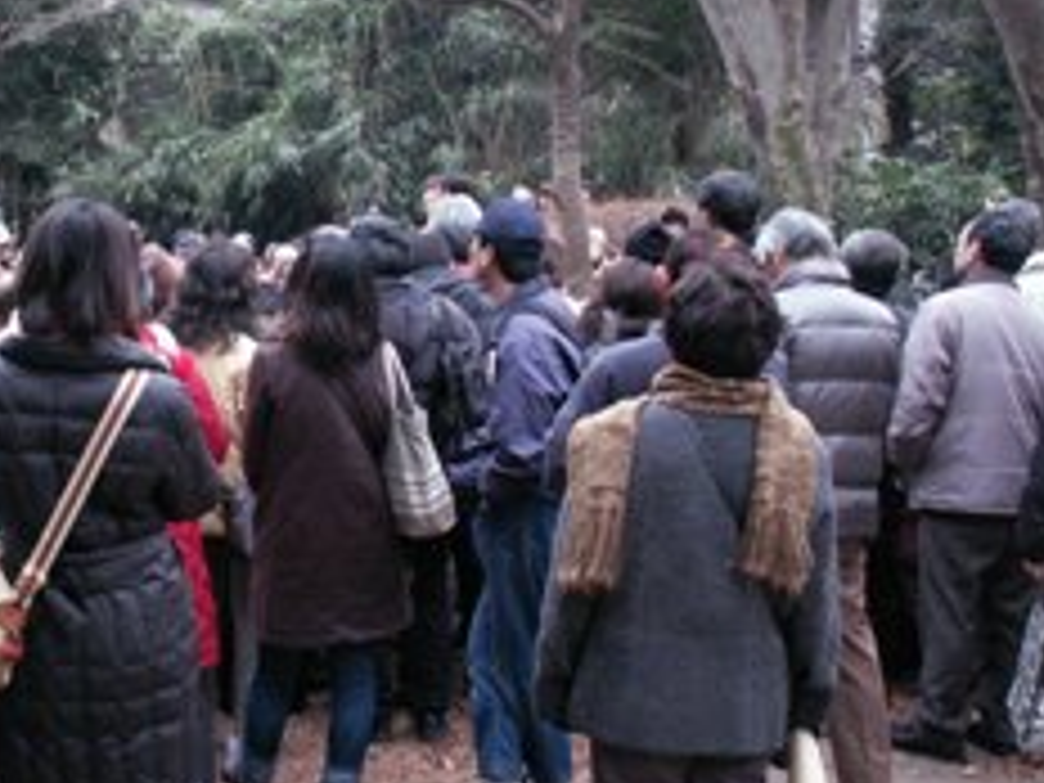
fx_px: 1749
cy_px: 306
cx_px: 284
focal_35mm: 58
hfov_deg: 32.7
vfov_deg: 25.2
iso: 160
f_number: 2.8
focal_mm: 5.86
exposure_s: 1/25
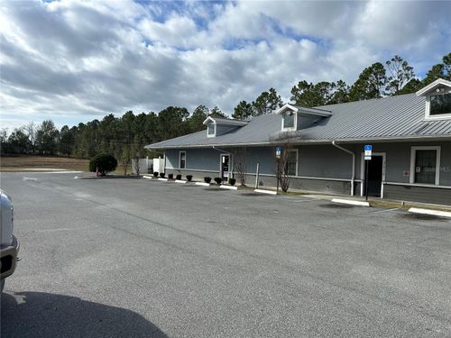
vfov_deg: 53.1
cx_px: 226
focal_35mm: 26
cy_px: 169
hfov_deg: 67.3
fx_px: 339
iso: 50
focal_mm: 5.7
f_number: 1.5
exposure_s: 1/5882
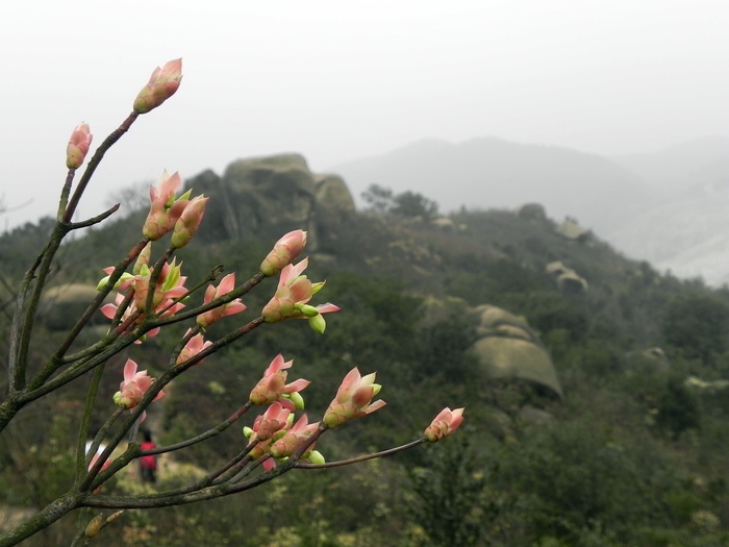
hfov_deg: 41.2
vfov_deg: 31.5
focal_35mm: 46
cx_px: 364
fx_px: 969
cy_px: 274
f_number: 3.5
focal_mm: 8.2
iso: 160
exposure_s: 1/254
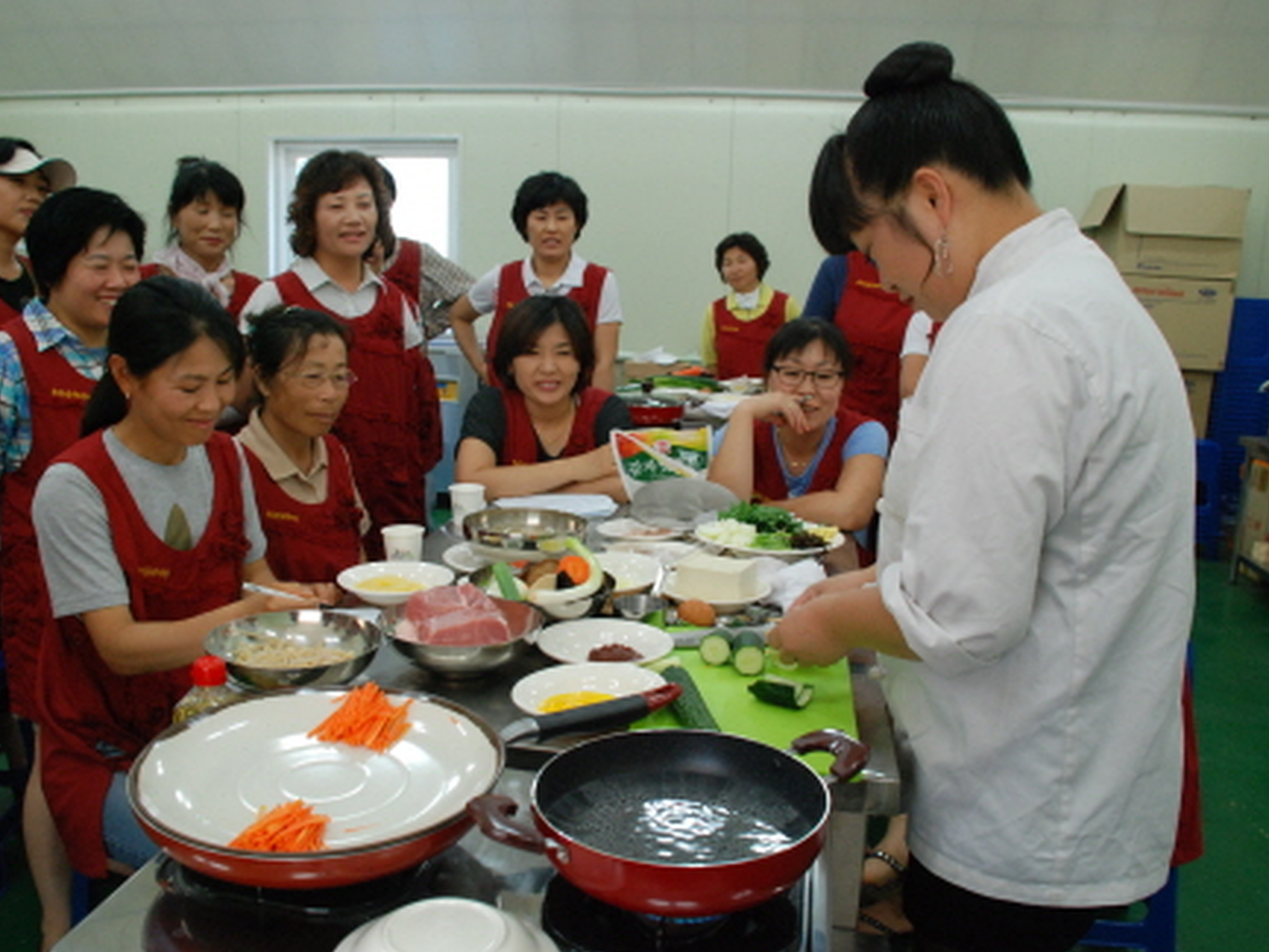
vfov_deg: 46.8
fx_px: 1100
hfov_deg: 59.9
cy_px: 486
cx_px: 601
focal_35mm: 30
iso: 1000
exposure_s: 1/100
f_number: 5
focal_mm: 18
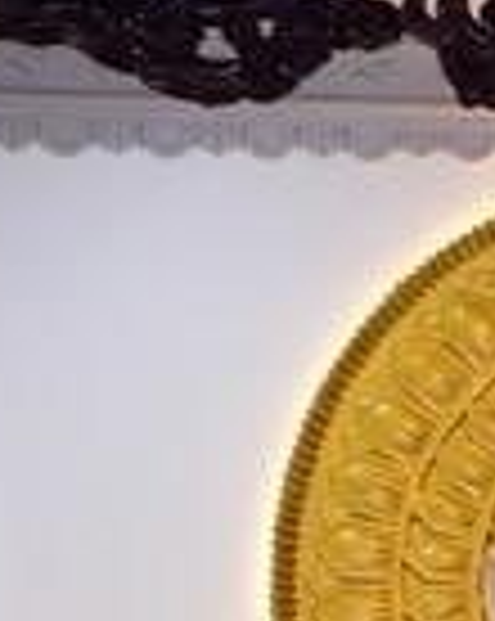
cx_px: 693
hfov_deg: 2.9
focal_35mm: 531
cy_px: 1332
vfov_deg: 3.6
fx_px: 9746
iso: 1600
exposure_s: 1/60
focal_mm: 120
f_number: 5
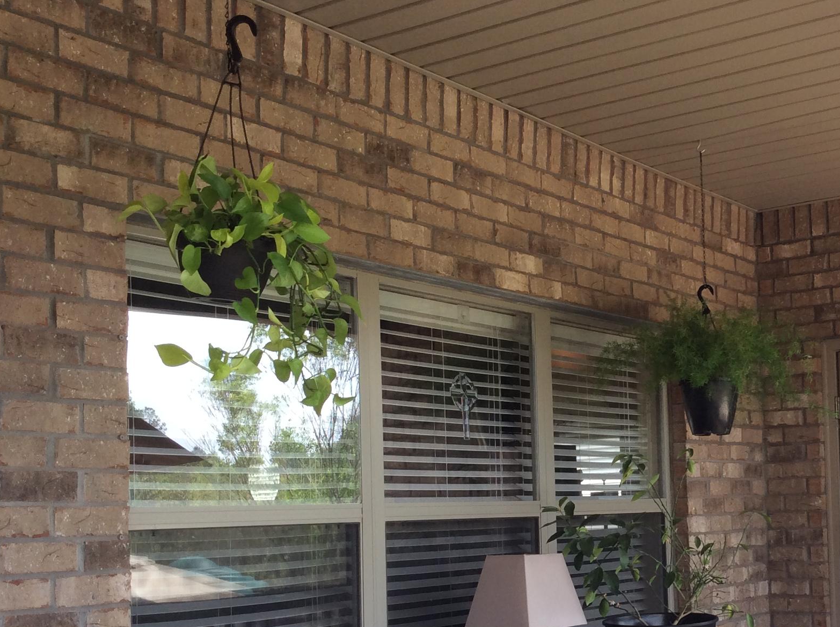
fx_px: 1284
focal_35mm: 53
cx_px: 633
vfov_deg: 27.2
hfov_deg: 35.4
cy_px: 441
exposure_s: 1/135
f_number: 2.4
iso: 32
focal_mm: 3.3
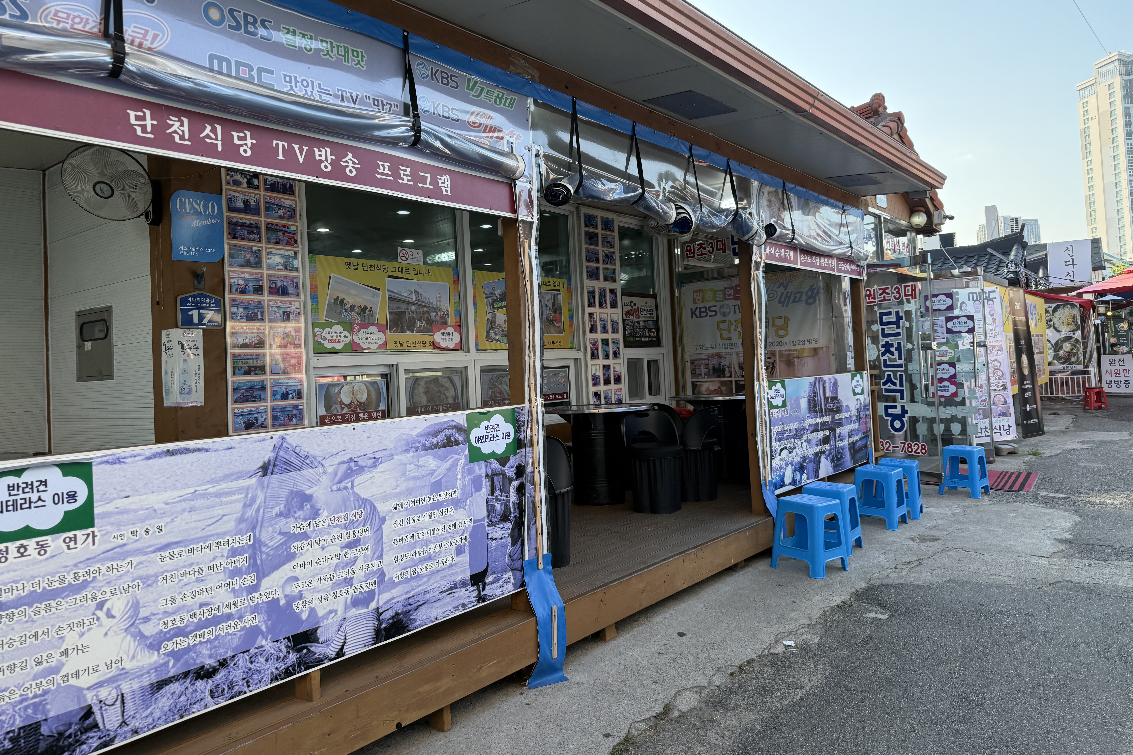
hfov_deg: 71.5
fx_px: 787
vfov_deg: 51.2
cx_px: 566
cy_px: 335
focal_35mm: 25
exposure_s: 1/909
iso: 100
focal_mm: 6.76
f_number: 1.78
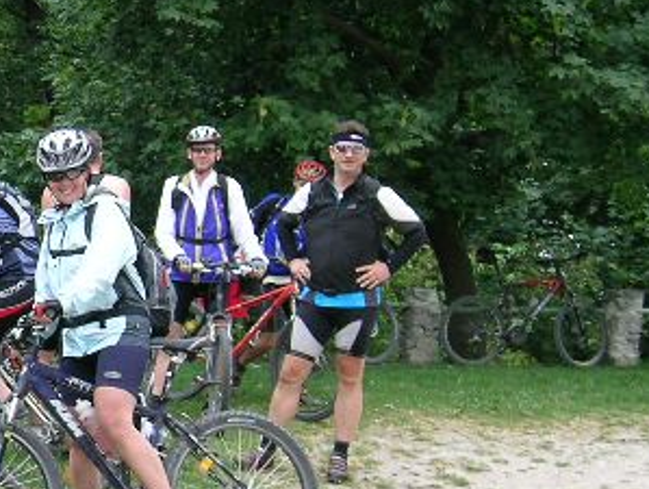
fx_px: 2910
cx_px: -122
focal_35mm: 155
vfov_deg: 9.6
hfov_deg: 12.4
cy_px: 278
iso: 50
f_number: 3.5
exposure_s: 1/89.7
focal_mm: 5.8
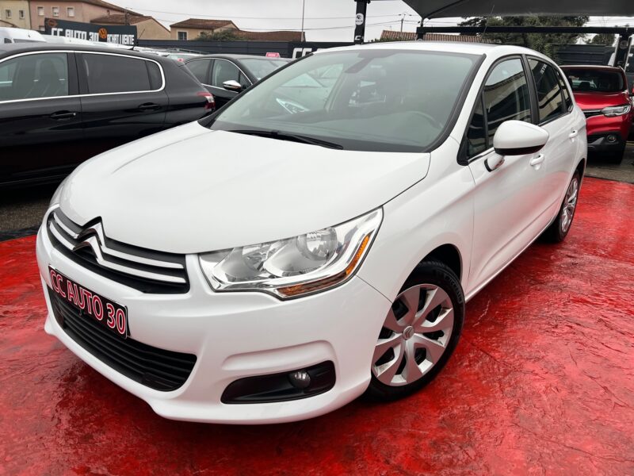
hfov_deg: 67.3
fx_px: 476
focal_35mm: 26
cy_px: 238
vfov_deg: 53.1
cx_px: 317
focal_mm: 5.7
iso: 50
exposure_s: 1/696
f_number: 1.5
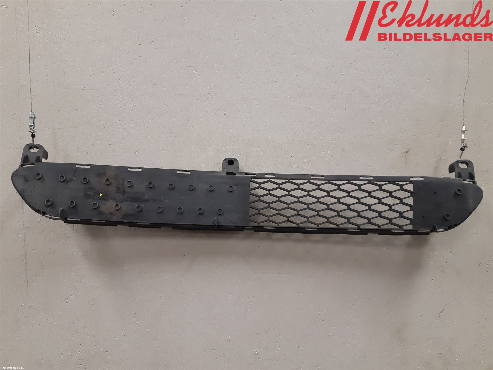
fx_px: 370
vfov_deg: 53.1
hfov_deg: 67.3
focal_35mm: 26
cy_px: 185
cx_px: 246
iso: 160
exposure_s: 1/50
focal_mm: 3.93
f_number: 1.7
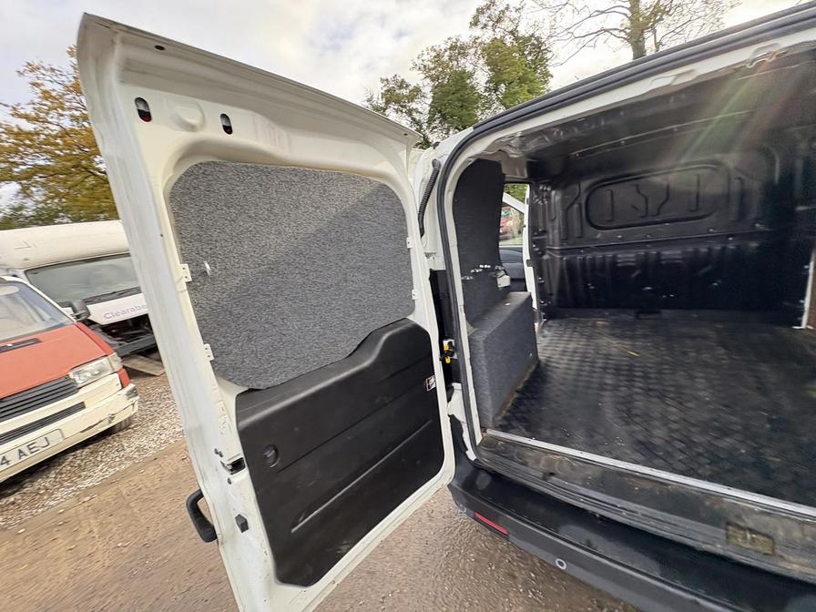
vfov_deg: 85.7
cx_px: 408
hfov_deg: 102.1
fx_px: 330
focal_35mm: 14
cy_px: 306
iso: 80
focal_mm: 2.22
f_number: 2.2
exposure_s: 1/137
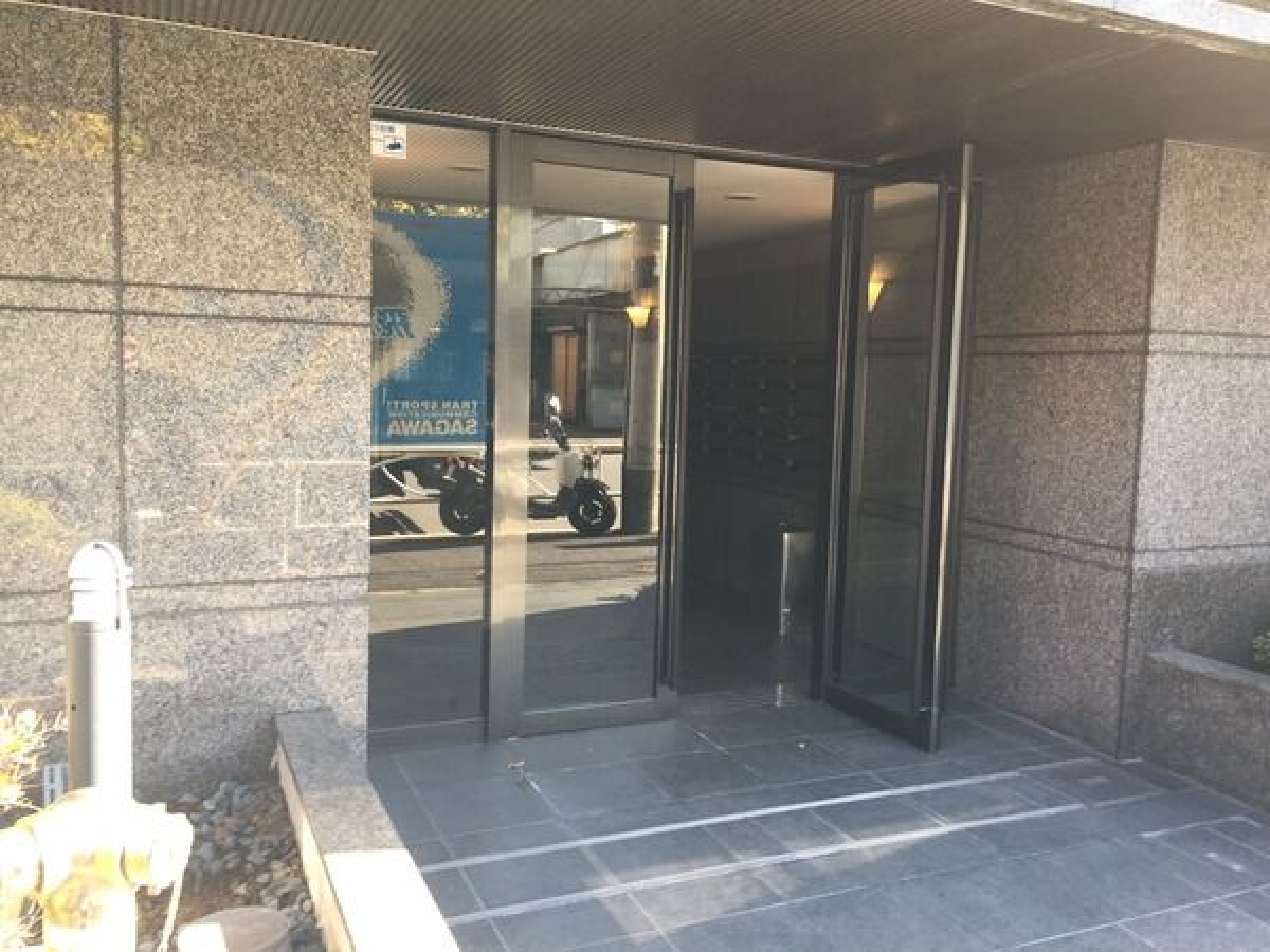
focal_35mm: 29
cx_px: 635
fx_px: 1064
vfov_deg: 48.2
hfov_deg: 61.7
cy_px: 476
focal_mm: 4.15
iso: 32
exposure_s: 1/60
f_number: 2.2
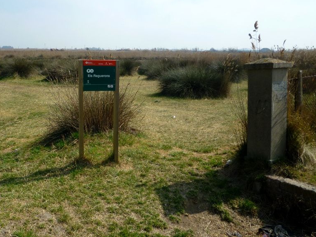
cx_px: 119
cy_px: 124
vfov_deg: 37.7
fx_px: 347
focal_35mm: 38
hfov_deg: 48.5
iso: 80
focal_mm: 5.2
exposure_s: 1/640
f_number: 4
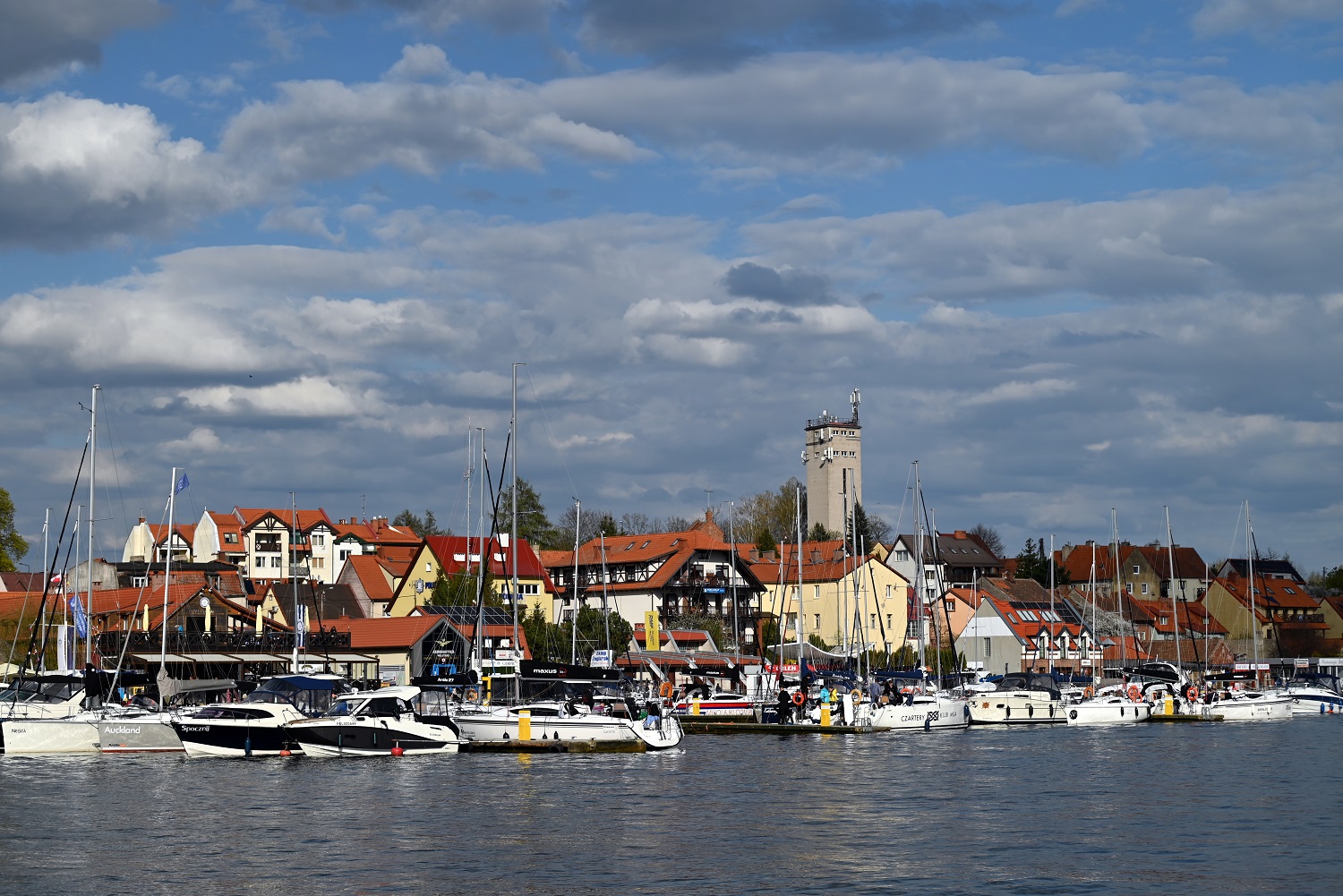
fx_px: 2612
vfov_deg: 19.5
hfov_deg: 28.8
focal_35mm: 70
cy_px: 448
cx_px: 672
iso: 100
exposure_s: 1/800
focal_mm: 70
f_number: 7.1
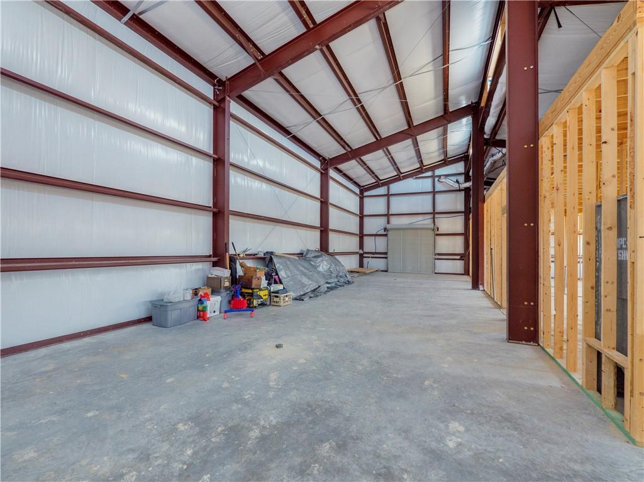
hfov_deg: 102.1
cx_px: 322
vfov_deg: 85.6
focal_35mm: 14
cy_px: 241
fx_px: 260
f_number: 4
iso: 500
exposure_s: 1/10
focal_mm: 7
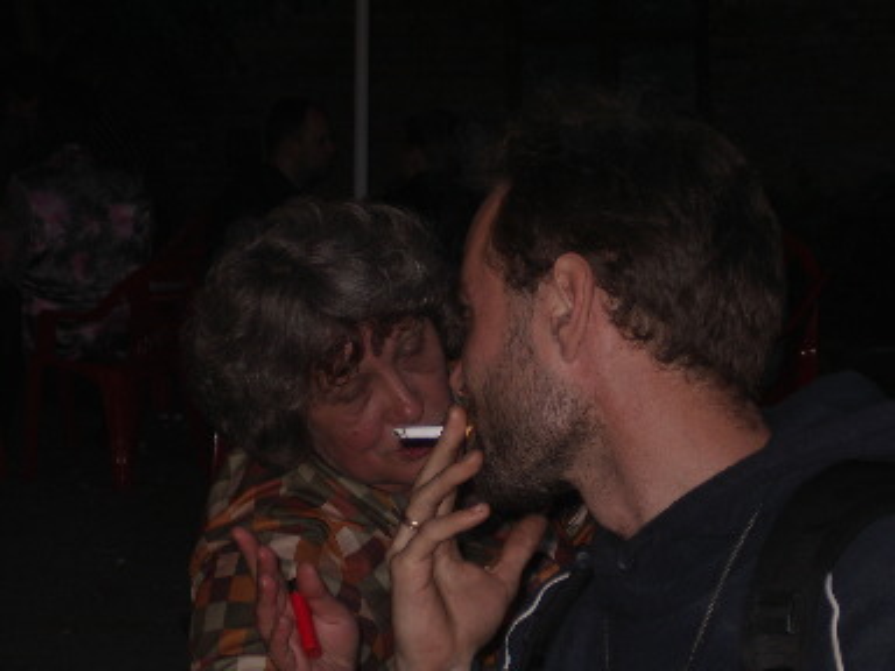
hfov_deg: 17.3
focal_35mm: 114
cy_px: 336
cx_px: 448
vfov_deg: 13.0
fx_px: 2947
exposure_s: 1/125
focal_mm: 17.4
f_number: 5
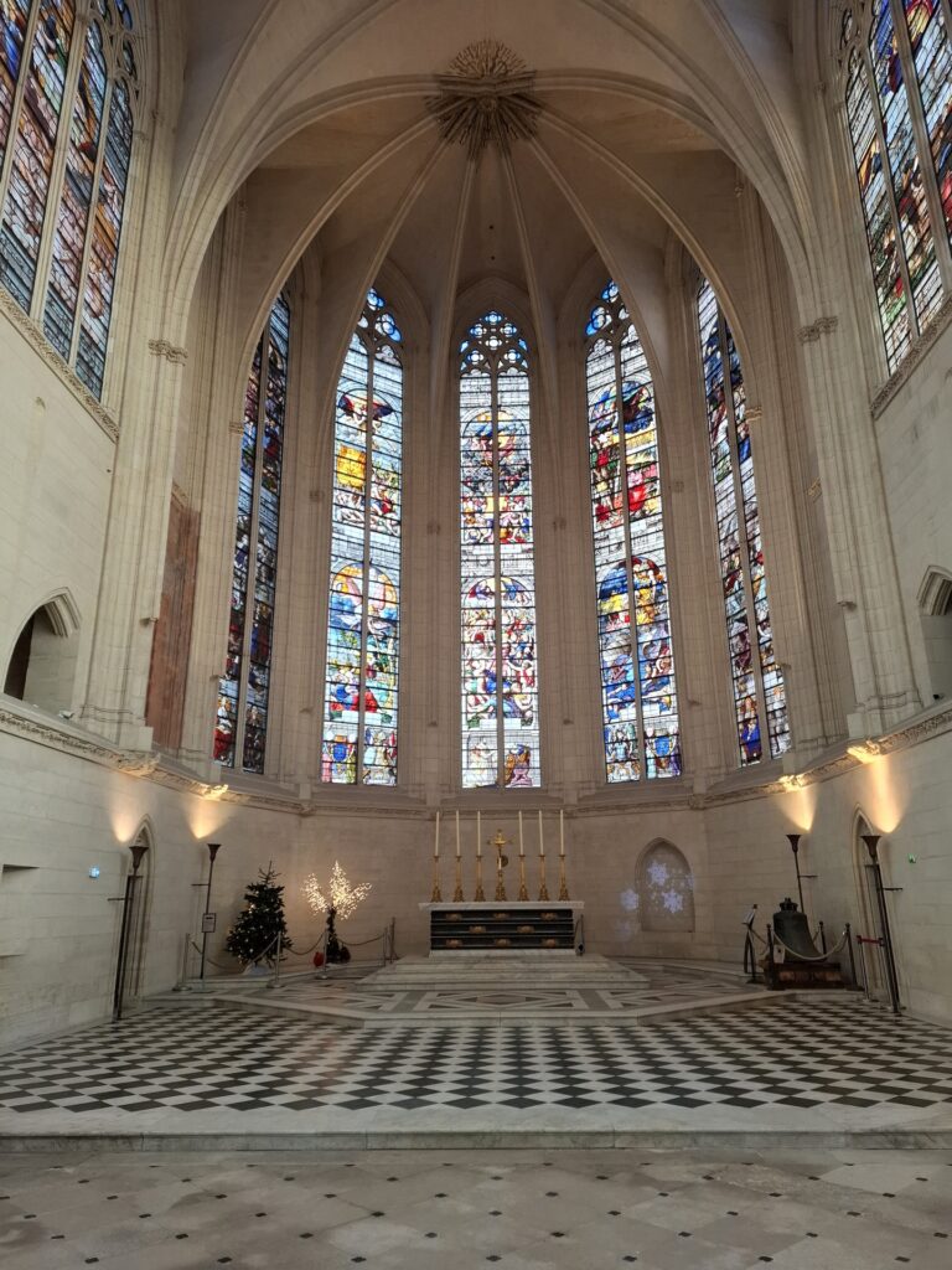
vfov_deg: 73.9
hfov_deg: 58.9
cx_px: 476
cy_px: 635
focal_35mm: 23
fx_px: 843
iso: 200
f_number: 1.8
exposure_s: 1/100
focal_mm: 5.54
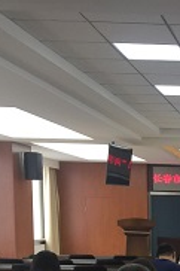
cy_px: 267
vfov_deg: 23.5
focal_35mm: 83
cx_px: 317
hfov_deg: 14.6
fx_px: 624
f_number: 2.2
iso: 32
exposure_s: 1/33
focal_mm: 4.15
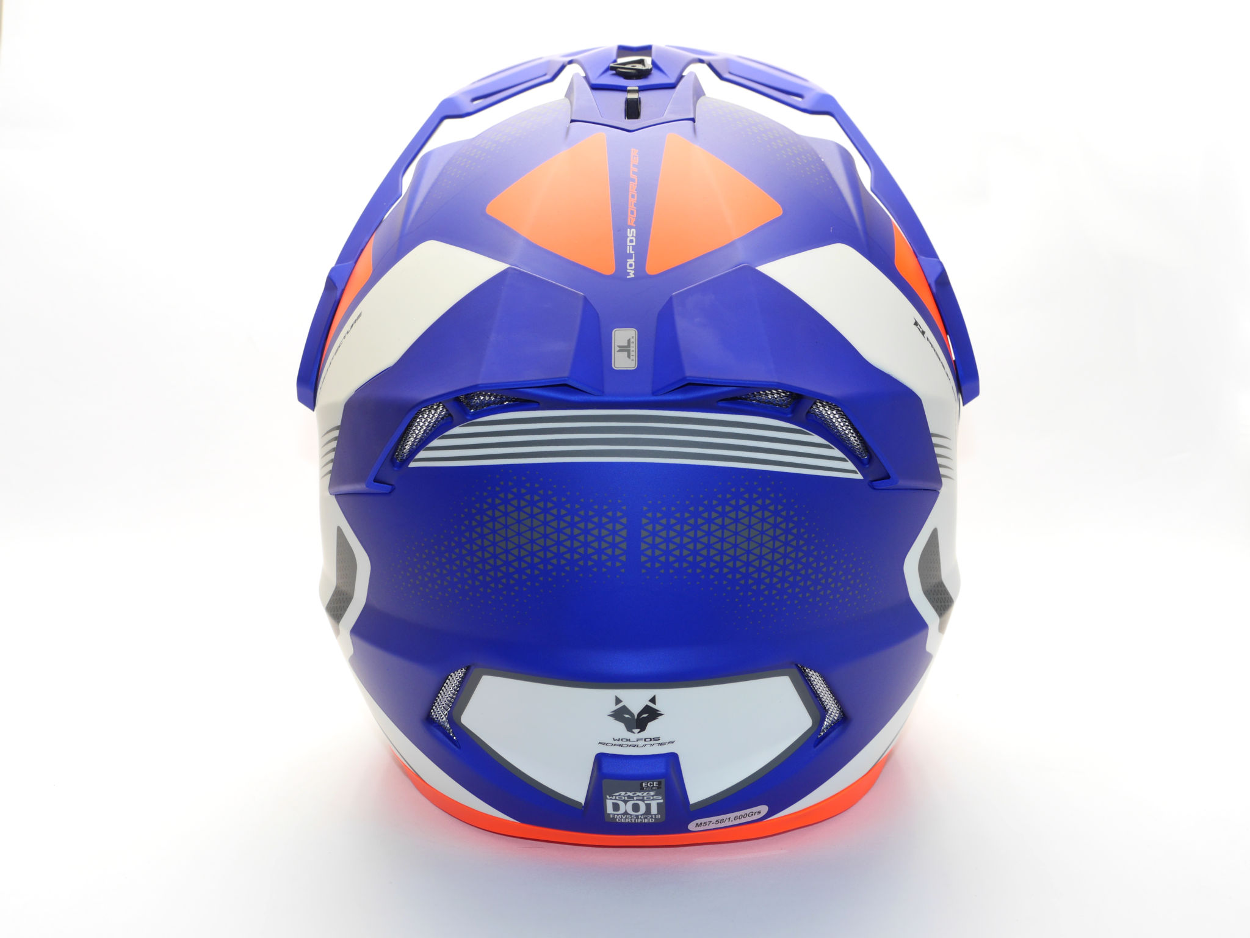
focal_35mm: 50
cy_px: 469
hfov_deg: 38.2
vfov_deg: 29.1
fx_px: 1806
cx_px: 625
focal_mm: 25
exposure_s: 1/40
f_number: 5.6
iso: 200
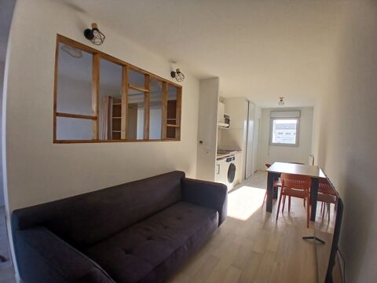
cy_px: 142
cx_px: 188
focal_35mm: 17
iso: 64
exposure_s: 1/100
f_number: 2.2
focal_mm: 1.4
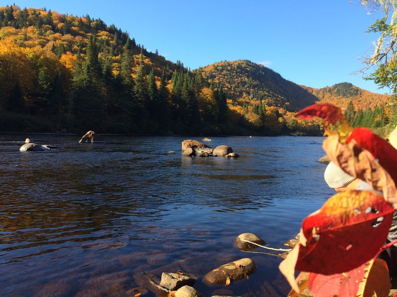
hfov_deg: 61.7
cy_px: 148
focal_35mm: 29
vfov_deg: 48.2
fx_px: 333
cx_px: 198
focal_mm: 4.15
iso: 32
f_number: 2.2
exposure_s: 1/805
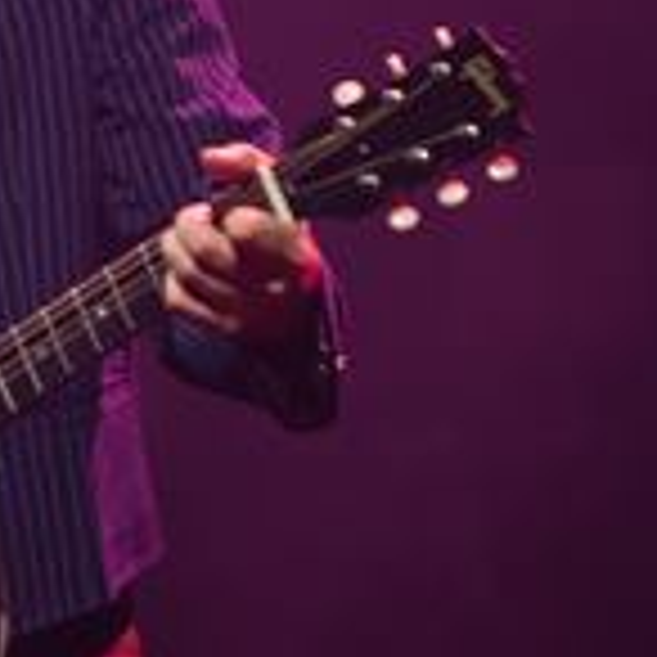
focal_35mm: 627
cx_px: -220
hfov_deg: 2.8
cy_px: 94
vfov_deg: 2.8
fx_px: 13464
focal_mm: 150
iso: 1000
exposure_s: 1/640
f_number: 2.8
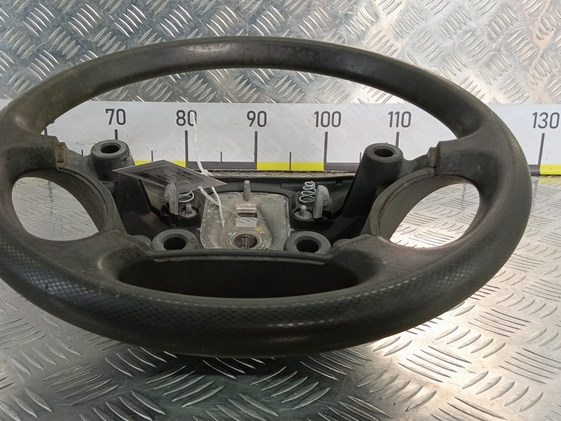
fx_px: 583
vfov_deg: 39.6
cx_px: 240
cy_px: 193
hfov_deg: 51.2
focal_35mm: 36
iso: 147
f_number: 1.6
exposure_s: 1/100
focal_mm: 4.11
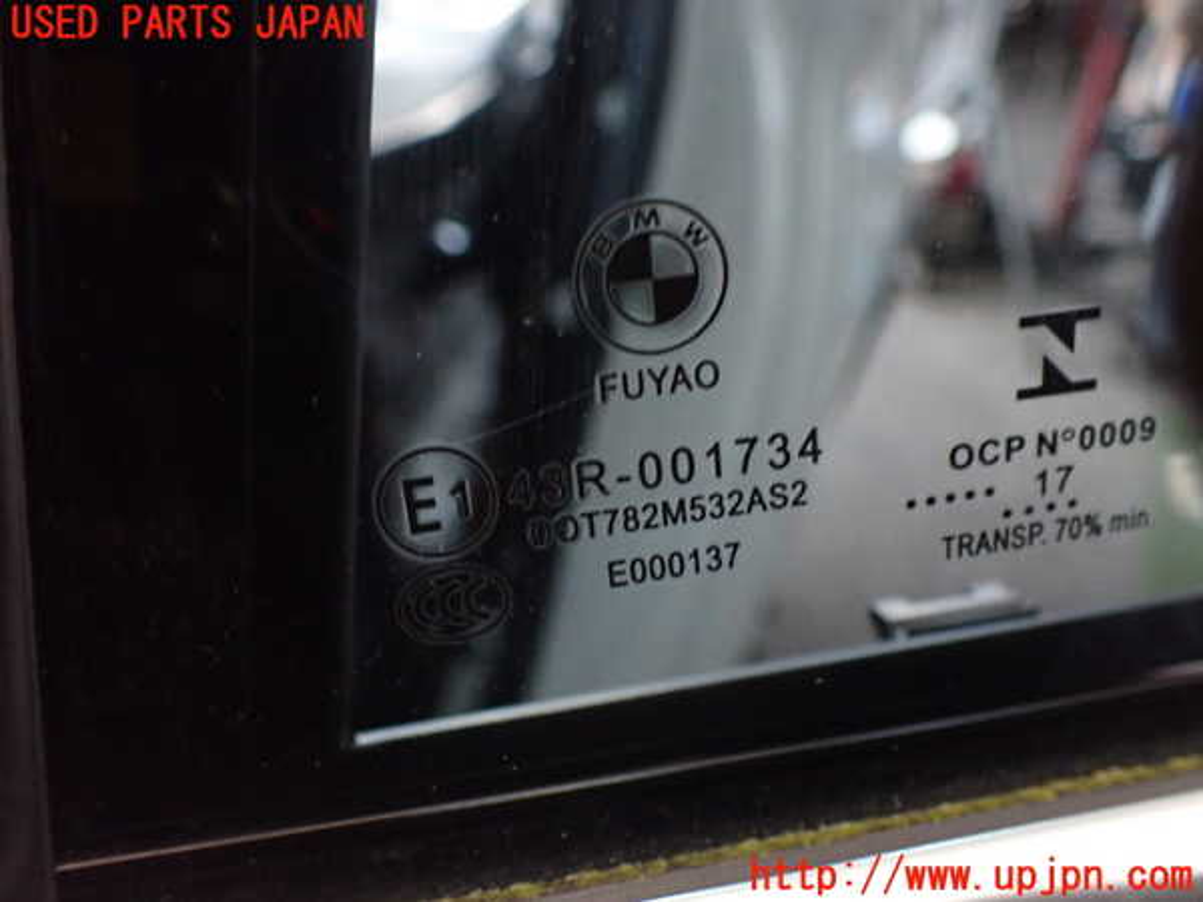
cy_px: 451
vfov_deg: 46.8
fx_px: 1043
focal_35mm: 30
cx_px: 602
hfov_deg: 60.0
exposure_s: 1/40
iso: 800
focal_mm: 5.4
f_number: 2.3
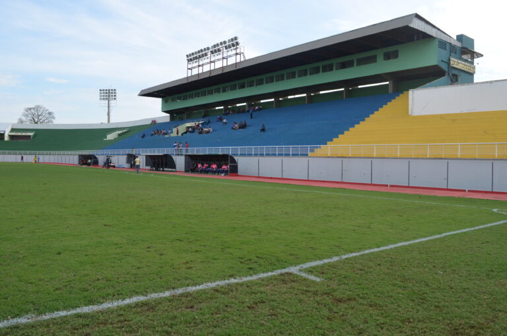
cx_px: 254
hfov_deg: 67.5
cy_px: 168
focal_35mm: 27
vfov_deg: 47.8
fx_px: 380
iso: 250
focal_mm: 18
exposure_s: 1/250
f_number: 8
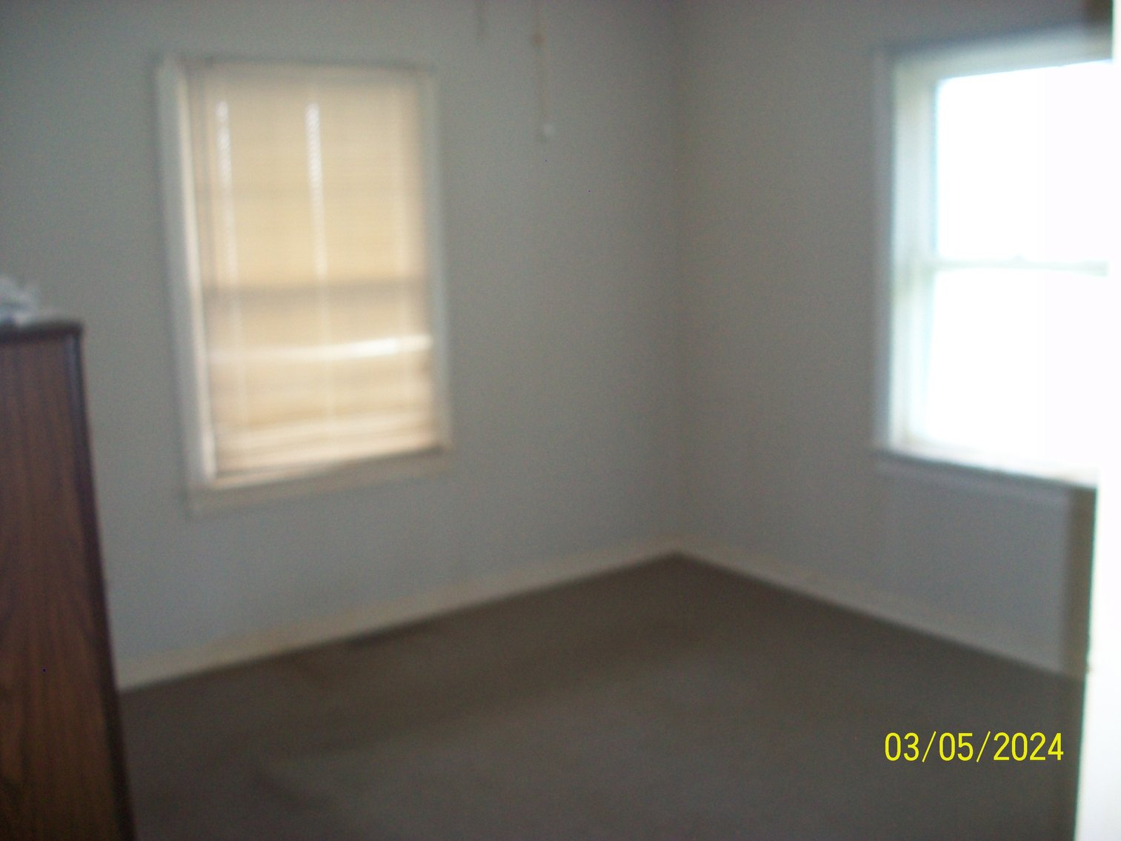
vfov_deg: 41.8
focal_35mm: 34
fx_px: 1101
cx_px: 560
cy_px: 420
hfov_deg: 54.0
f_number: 2.8
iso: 120
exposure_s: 1/60
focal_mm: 5.7
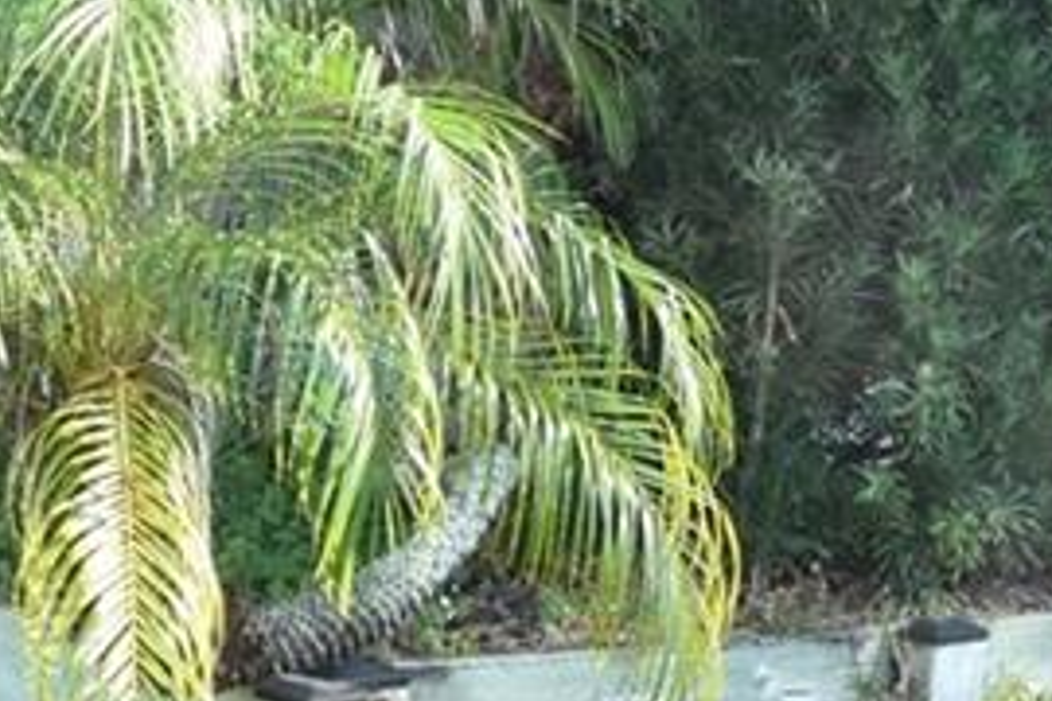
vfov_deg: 15.3
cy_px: 199
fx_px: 2601
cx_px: 666
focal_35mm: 89
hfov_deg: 22.8
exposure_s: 1/250
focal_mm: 10
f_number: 8
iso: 400
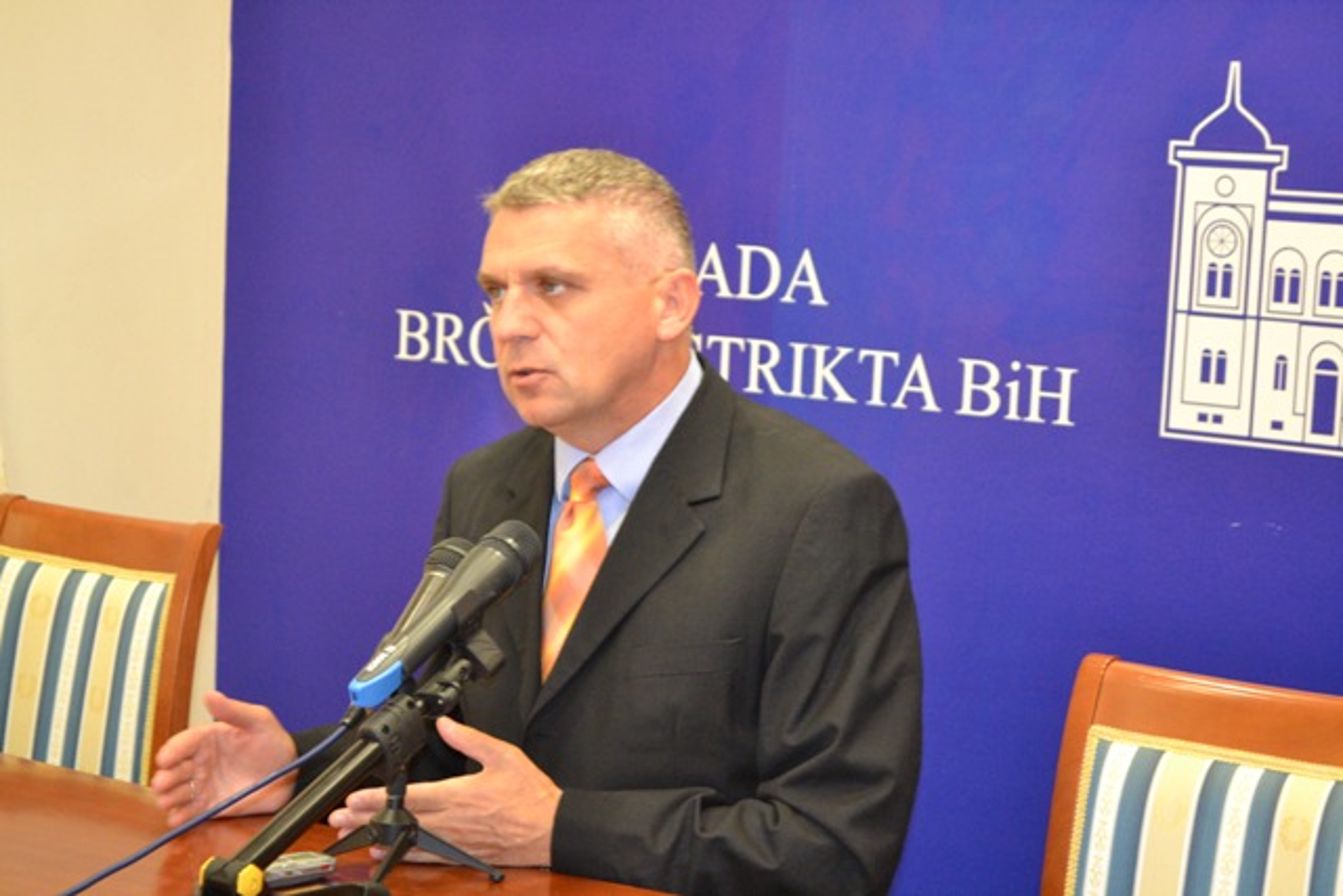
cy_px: 448
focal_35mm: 82
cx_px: 672
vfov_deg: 16.6
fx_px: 3078
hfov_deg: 24.6
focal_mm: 55
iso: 2800
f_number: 5.6
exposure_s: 1/60
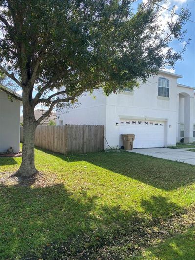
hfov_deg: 53.1
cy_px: 130
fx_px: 195
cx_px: 98
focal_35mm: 26
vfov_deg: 67.3
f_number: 1.8
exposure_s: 1/1082
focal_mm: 4.25
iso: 32
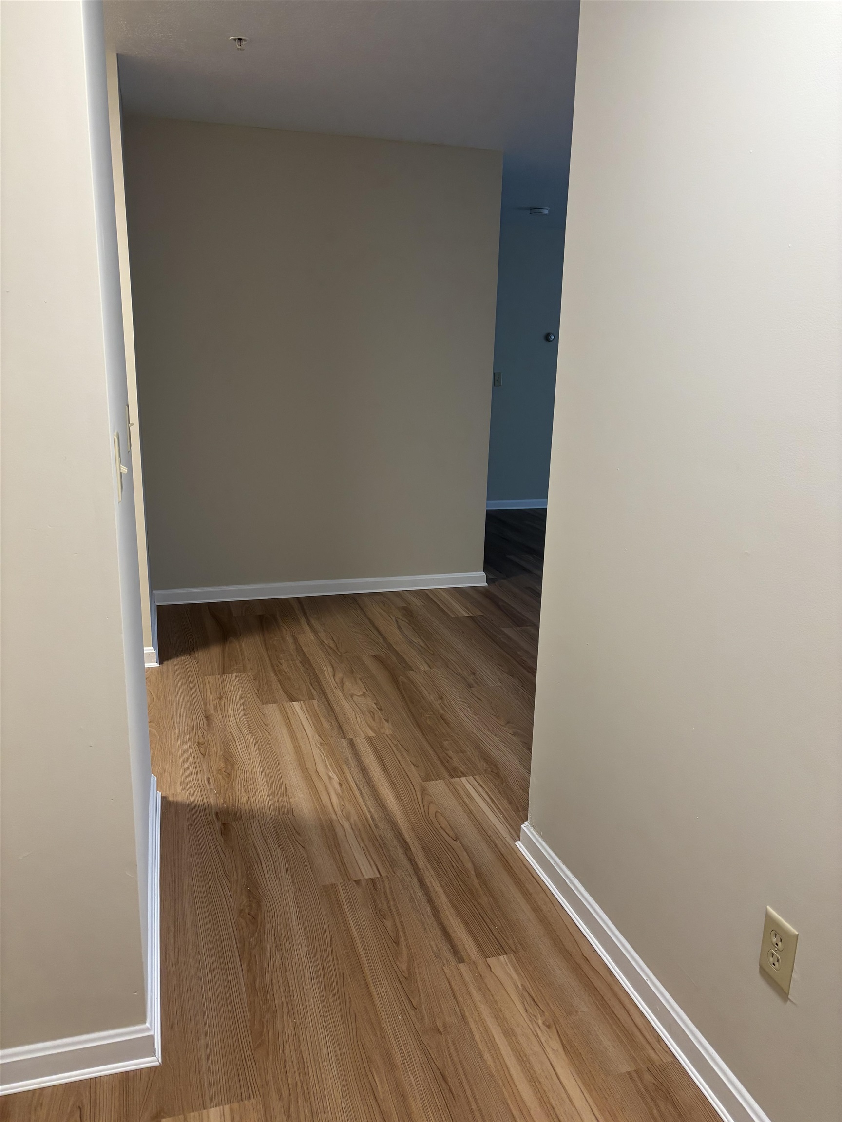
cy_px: 561
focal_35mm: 26
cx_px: 421
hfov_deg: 53.1
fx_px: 843
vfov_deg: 67.3
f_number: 1.6
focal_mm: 5.96
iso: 200
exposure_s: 1/60
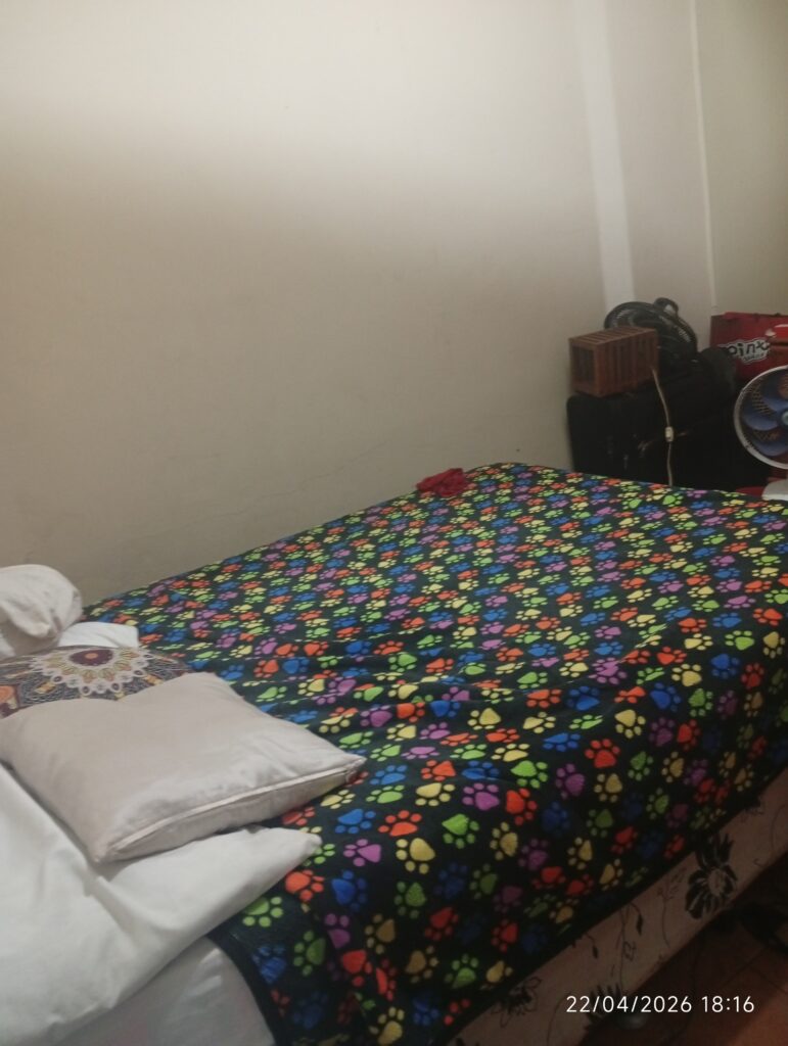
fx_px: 817
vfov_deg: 65.2
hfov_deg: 51.5
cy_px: 523
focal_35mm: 27
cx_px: 394
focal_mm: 3.98
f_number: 1.8
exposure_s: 1/15
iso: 2138
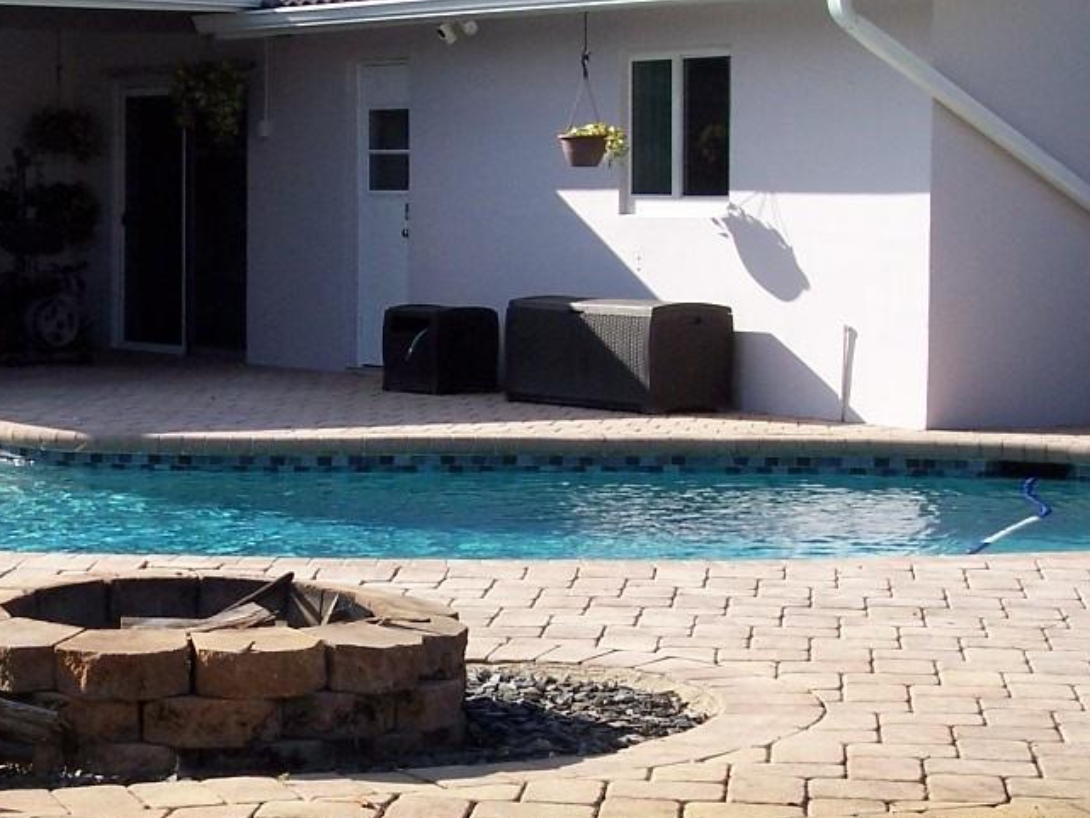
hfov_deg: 21.2
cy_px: 410
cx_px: 189
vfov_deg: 16.2
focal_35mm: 91
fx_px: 2866
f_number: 3.4
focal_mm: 8
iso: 100
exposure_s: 1/500
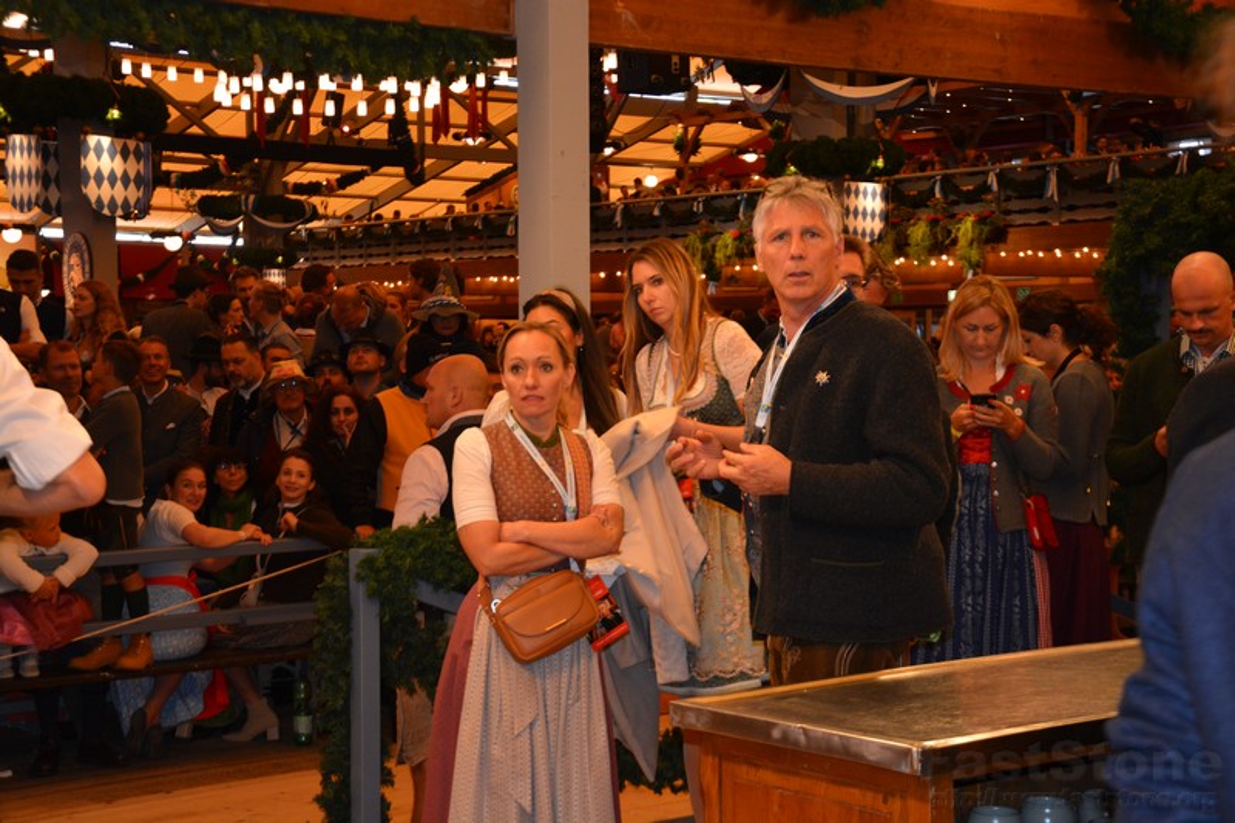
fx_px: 2315
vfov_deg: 20.2
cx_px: 618
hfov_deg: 29.9
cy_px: 412
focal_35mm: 68
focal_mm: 45
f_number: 4.8
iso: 800
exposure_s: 1/60
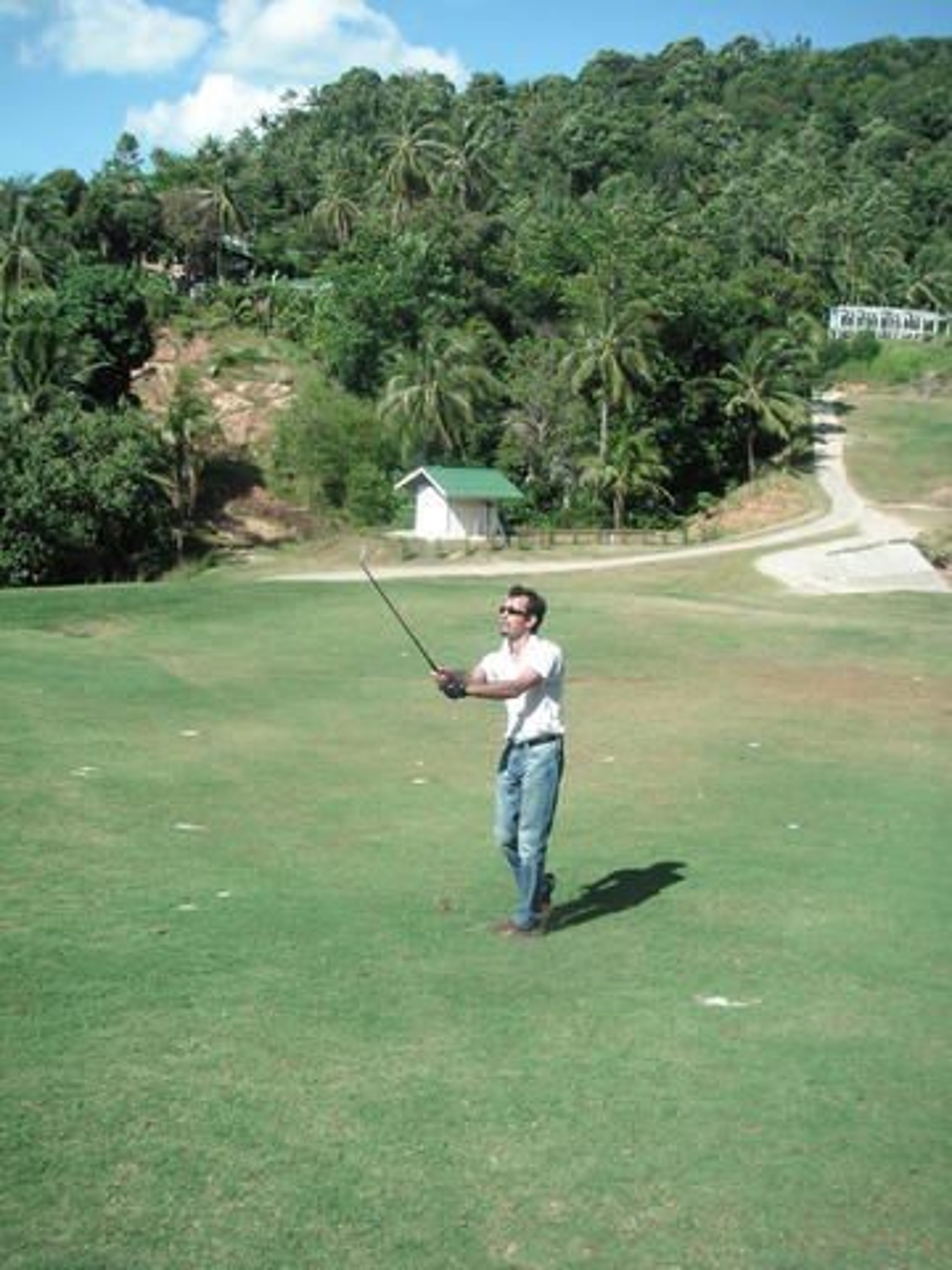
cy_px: 635
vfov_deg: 49.0
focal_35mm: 38
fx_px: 1393
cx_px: 476
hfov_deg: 37.7
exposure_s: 1/350
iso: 50
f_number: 3.3
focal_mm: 6.3
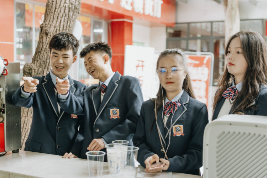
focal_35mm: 50
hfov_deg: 39.6
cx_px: 134
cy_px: 89
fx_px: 371
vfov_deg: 27.0
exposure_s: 1/100
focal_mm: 50
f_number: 2.8
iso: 320
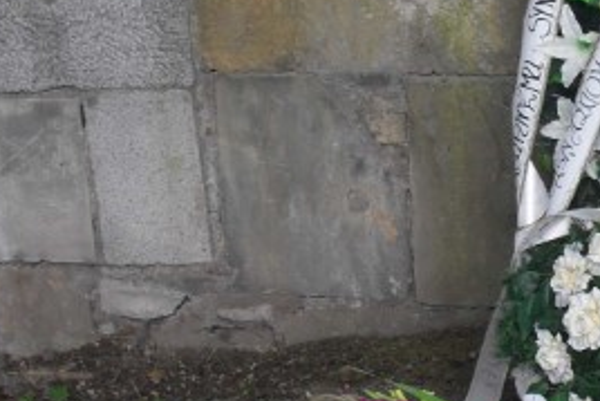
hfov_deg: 22.2
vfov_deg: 15.7
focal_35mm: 87
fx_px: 1451
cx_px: 647
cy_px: 181
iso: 100
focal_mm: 6.3
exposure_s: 1/90
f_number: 3.2
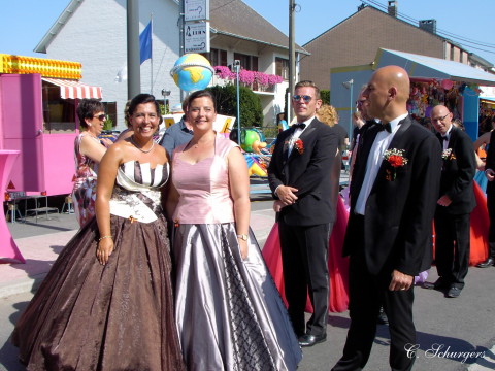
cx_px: 248
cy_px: 186
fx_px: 643
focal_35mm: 45
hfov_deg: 42.1
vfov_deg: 32.2
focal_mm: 6.9
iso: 70
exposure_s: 1/260
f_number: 5
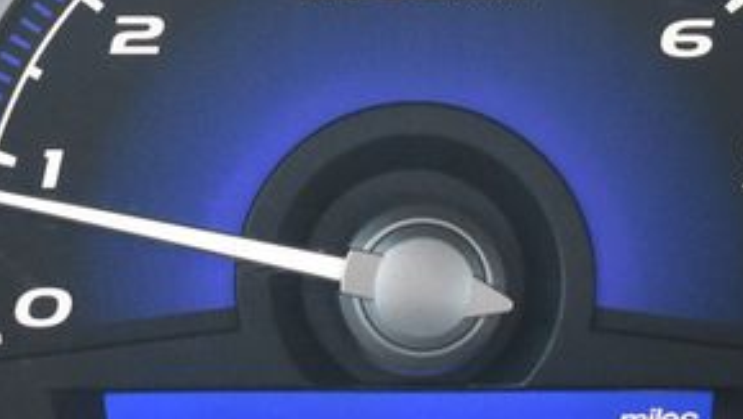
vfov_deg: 8.7
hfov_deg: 15.4
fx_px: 2740
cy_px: 86
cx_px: 195
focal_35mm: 139
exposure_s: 1/125
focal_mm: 40
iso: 4000
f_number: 5
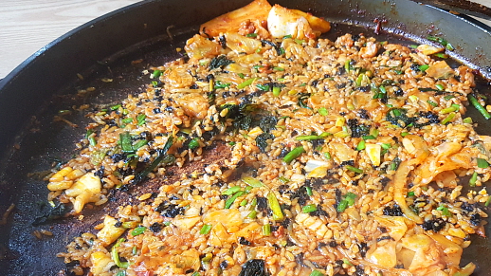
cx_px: 288
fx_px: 456
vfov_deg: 33.2
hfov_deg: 56.3
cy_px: 196
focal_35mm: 35
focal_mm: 4.3
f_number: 1.7
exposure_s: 1/60
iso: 200
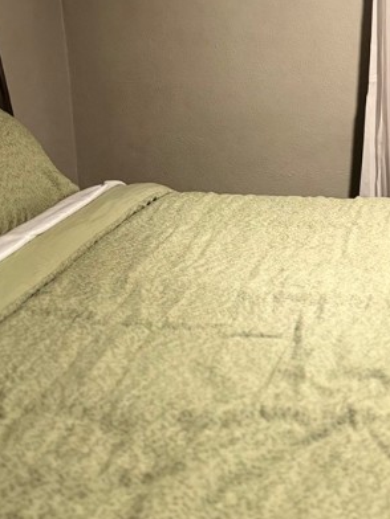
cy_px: 82
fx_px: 706
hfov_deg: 30.2
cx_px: 310
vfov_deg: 38.4
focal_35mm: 47
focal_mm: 6.76
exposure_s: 1/60
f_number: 1.78
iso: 640
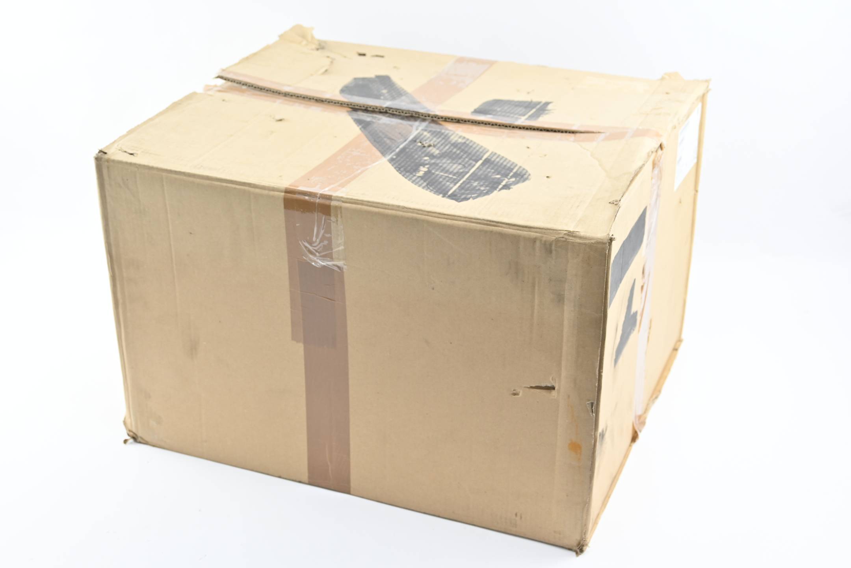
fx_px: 1205
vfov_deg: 26.5
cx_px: 426
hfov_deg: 38.9
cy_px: 284
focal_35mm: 51
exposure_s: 1/50
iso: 200
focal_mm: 34
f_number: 5
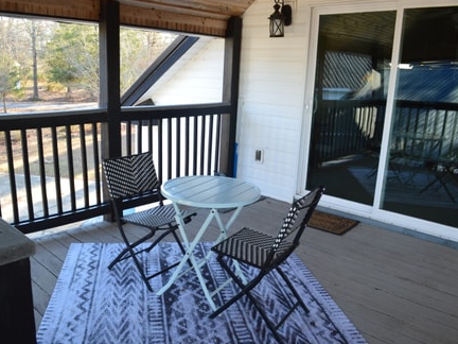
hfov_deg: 59.8
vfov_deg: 46.8
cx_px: 202
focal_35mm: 30
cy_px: 174
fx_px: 397
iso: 400
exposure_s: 1/50
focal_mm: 18
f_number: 8
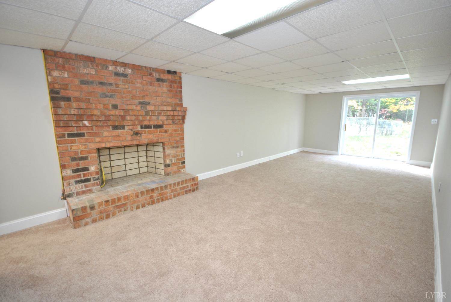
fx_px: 188
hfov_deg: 100.3
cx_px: 226
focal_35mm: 15
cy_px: 151
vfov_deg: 77.5
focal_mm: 10
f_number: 4
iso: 220
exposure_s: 1/30
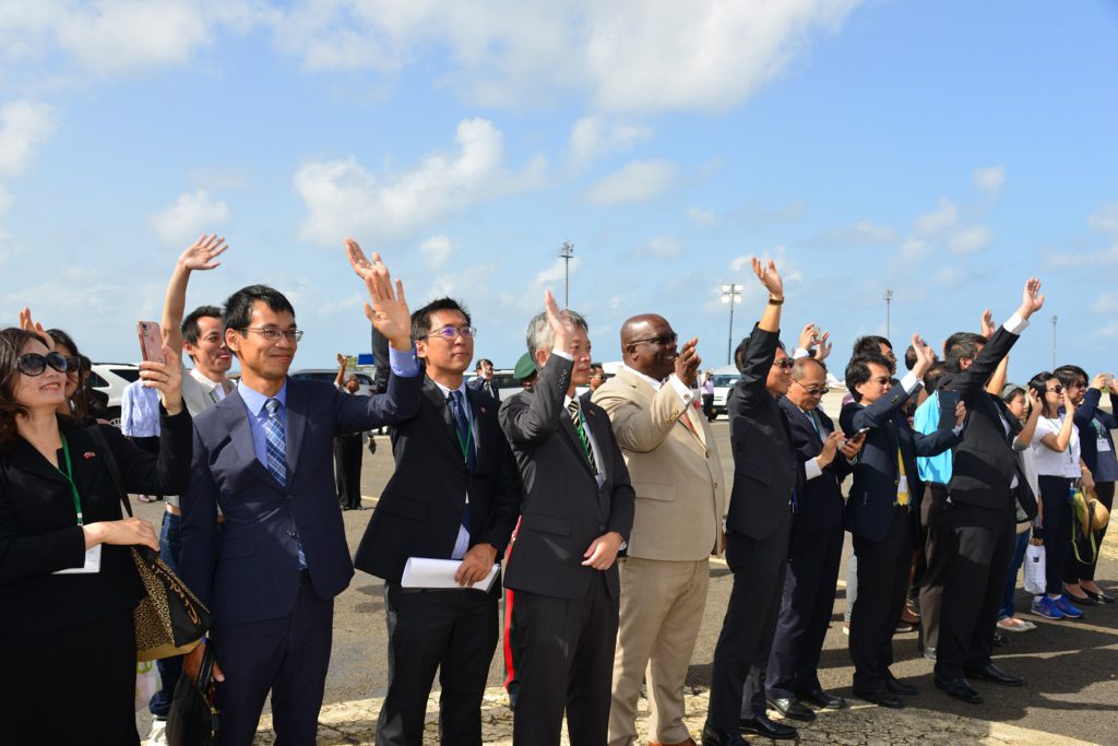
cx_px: 559
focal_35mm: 31
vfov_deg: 42.3
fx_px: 963
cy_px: 373
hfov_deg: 60.3
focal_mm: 31
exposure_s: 1/200
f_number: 7.1
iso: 100
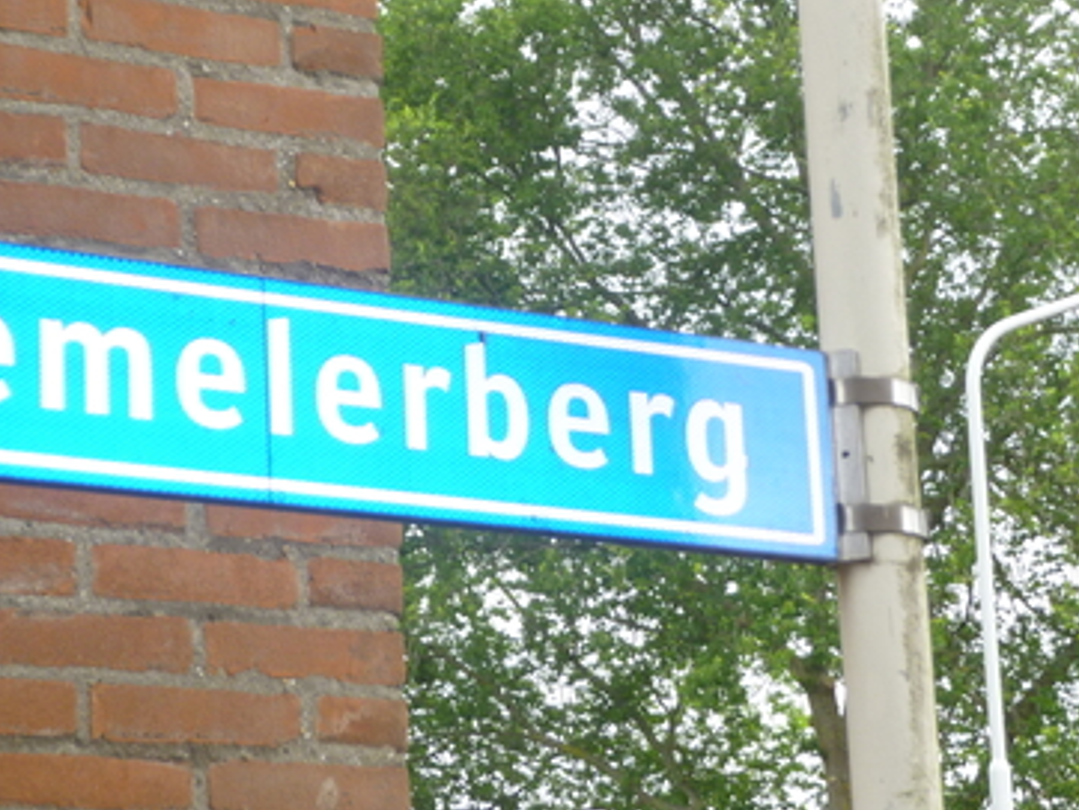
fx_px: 4024
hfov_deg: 15.3
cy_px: 384
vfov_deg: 11.5
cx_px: 420
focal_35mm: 129
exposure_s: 1/60
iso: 100
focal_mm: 13.2
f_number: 4.7
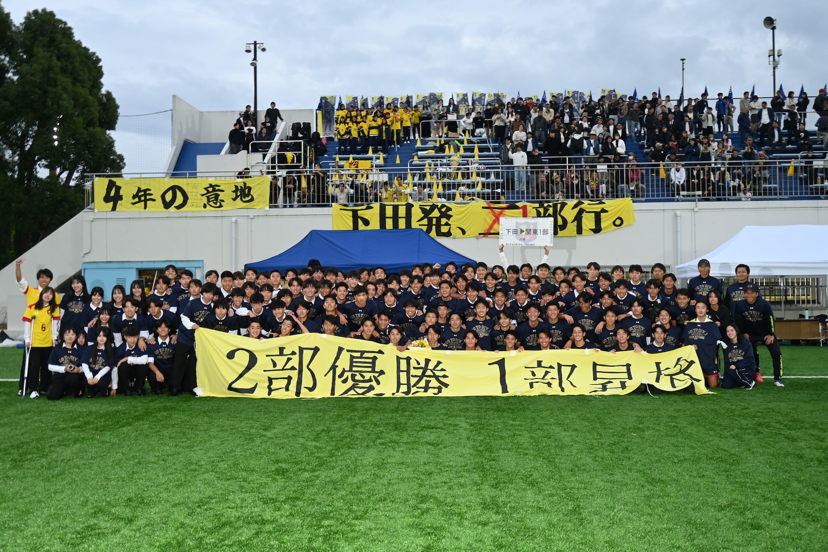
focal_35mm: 34
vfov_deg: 39.1
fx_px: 776
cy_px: 276
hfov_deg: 56.2
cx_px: 414
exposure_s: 1/40
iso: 220
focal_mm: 22.5
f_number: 4
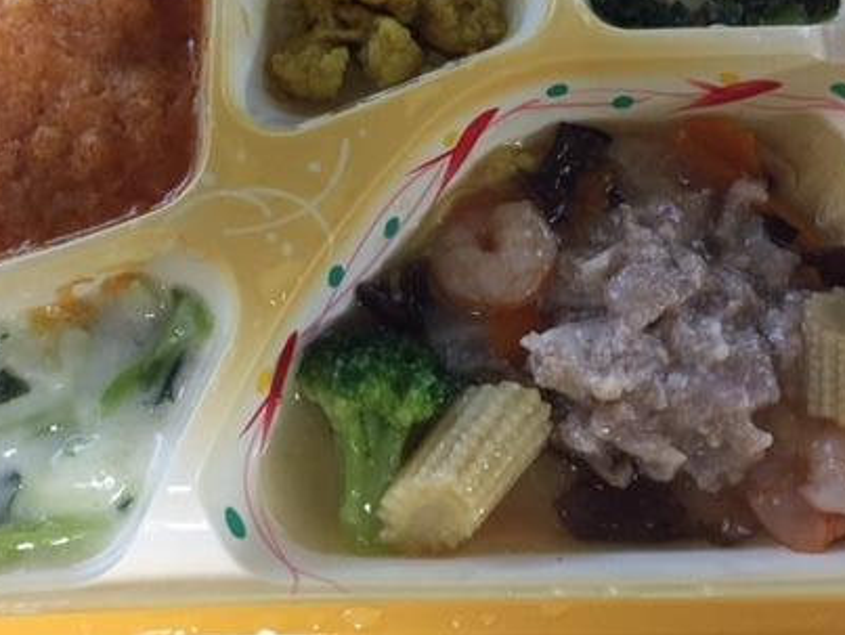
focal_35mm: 46
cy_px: 172
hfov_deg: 41.2
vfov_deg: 31.1
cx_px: 388
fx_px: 1124
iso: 250
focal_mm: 4.15
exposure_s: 1/24
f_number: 2.2
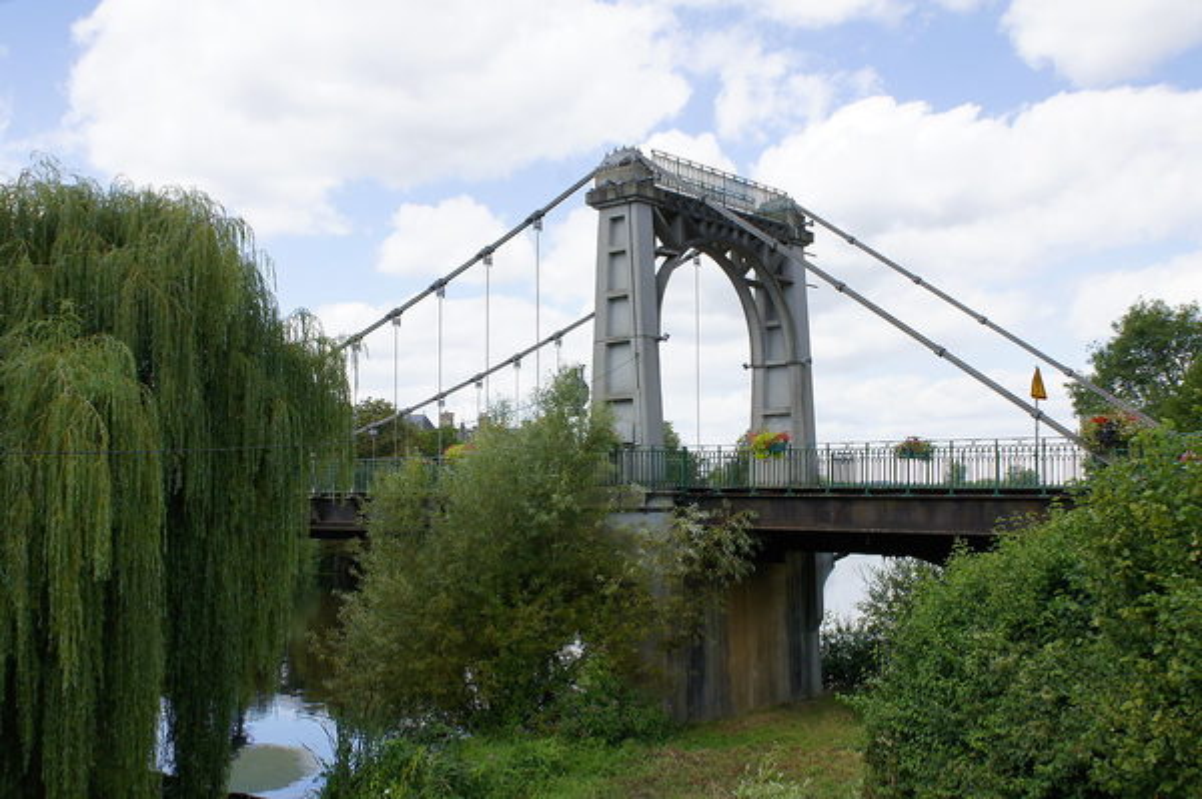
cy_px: 400
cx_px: 601
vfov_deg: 36.8
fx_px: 1201
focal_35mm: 36
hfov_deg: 53.2
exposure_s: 1/250
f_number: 9
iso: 200
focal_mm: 24
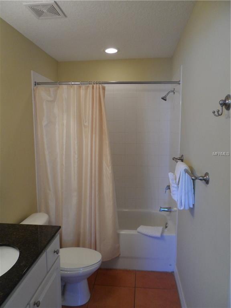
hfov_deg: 56.8
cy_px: 154
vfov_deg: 71.6
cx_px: 116
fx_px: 214
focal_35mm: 24
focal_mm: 4
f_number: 3.2
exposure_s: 1/30
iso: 200
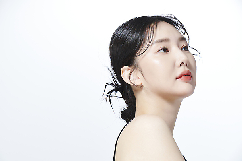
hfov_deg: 15.2
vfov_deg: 10.2
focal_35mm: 135
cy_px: 80
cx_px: 121
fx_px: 907
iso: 64
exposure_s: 1/125
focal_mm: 135
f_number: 11
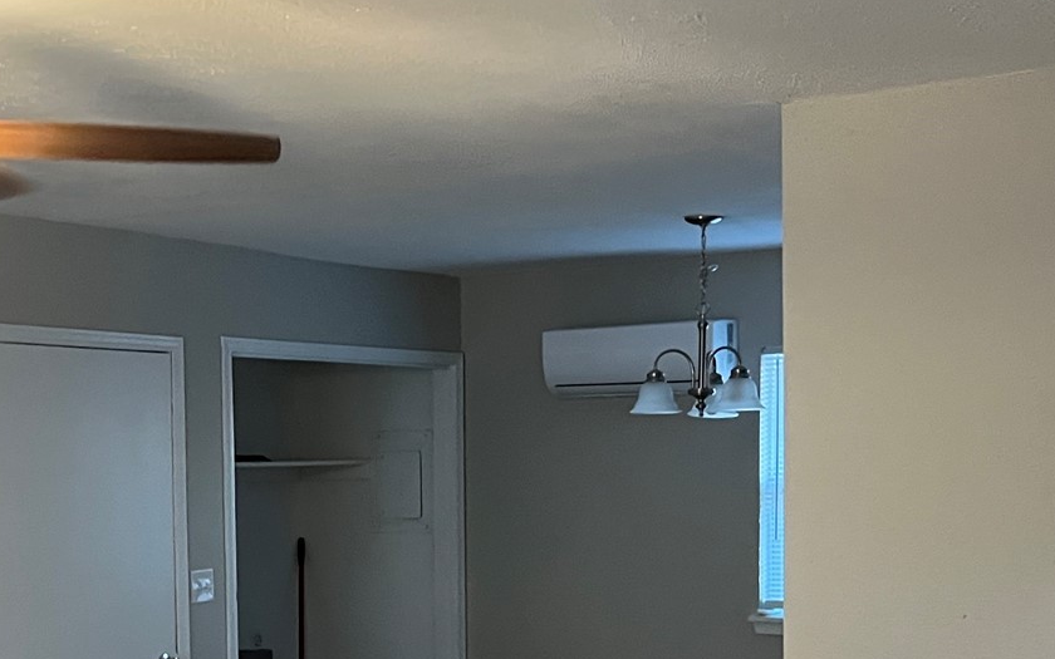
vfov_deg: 20.2
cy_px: 585
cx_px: 391
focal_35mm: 63
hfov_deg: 32.3
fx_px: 1811
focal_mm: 5.7
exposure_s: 1/60
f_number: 1.5
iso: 500
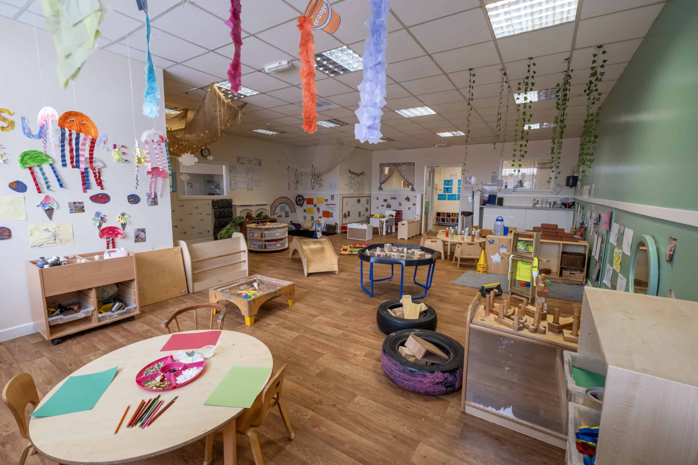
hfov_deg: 100.4
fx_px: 291
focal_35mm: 15
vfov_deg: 77.3
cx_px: 349
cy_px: 232
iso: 640
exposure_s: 1/50
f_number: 5.6
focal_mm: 10
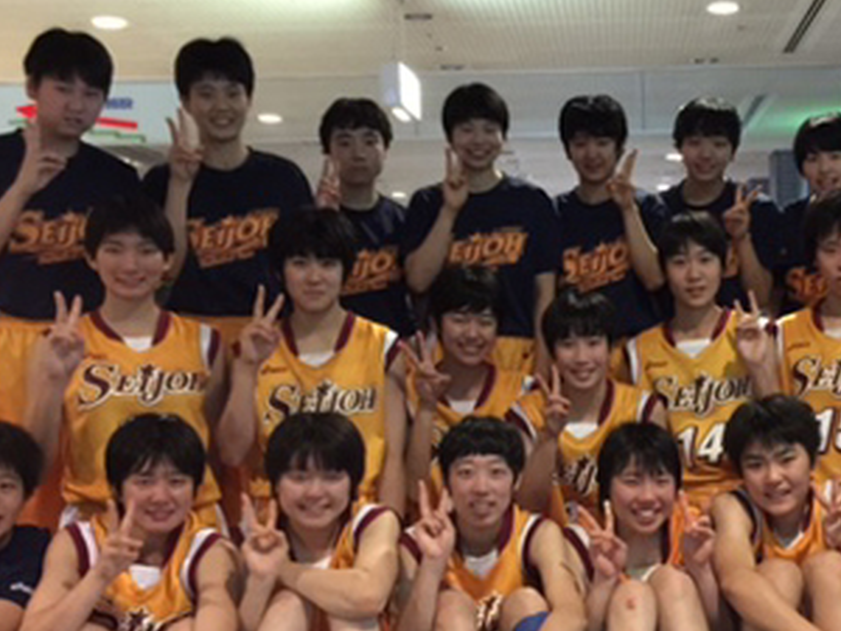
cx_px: 642
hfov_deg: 32.5
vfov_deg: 25.1
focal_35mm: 58
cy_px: 401
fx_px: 1409
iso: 160
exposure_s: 1/4
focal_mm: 4.15
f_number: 2.2
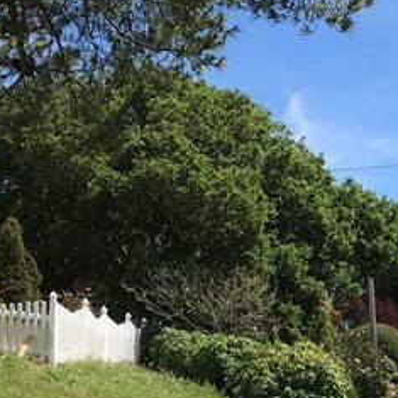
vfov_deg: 16.1
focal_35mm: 108
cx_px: 281
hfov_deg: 16.1
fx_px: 1405
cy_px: 274
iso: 20
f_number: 1.8
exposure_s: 1/1650
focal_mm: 3.99
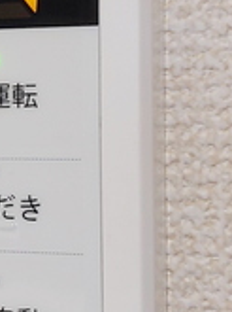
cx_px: -145
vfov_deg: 14.1
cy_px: 136
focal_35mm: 140
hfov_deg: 10.1
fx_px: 1256
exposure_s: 1/24
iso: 32
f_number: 1.8
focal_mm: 5.23
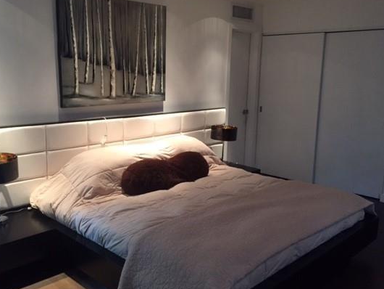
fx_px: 388
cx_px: 175
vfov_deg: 40.7
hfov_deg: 52.5
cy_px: 141
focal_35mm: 35
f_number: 2.2
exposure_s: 1/30
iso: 200
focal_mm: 4.15
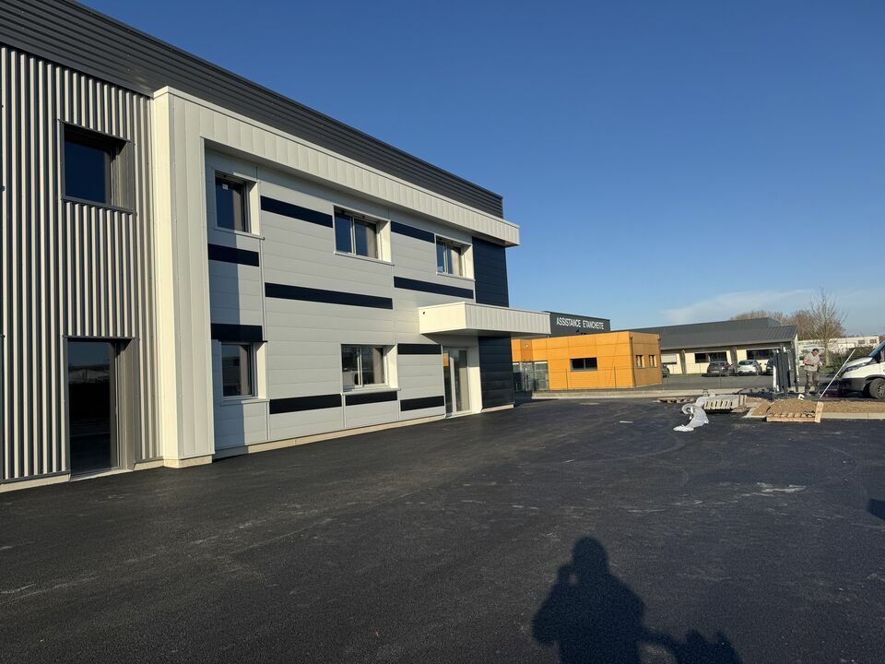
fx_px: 614
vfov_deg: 56.8
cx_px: 442
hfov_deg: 71.6
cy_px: 332
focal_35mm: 24
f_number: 1.78
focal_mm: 6.76
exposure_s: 1/5348
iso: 80
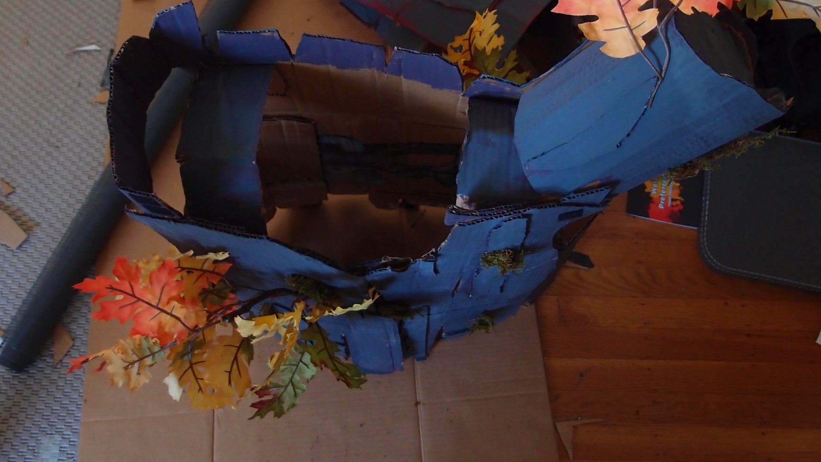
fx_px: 784
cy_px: 159
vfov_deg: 32.6
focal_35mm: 36
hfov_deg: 55.3
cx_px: 421
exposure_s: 1/13
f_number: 1.8
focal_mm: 6
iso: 200
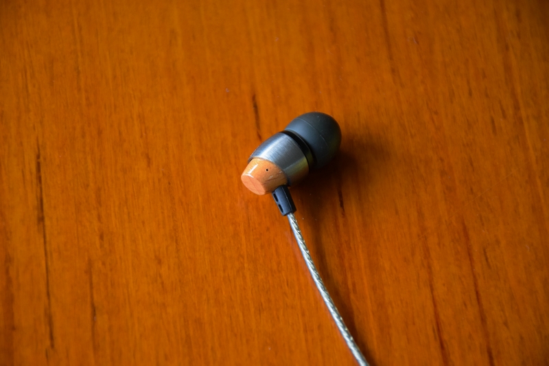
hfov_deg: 11.8
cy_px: 183
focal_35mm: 174
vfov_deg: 7.9
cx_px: 274
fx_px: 2653
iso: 3200
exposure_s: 1/100
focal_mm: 116
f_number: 5.6
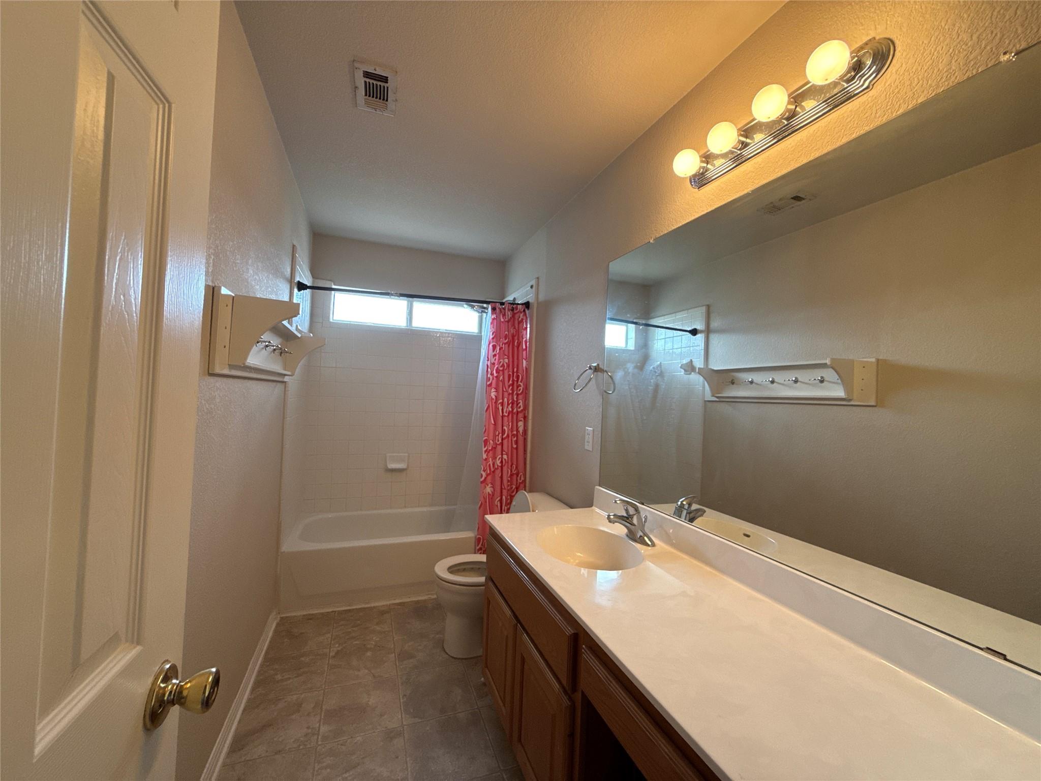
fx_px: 421
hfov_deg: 102.1
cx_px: 520
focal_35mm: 14
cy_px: 390
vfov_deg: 85.7
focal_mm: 2.22
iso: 250
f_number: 2.2
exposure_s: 1/120
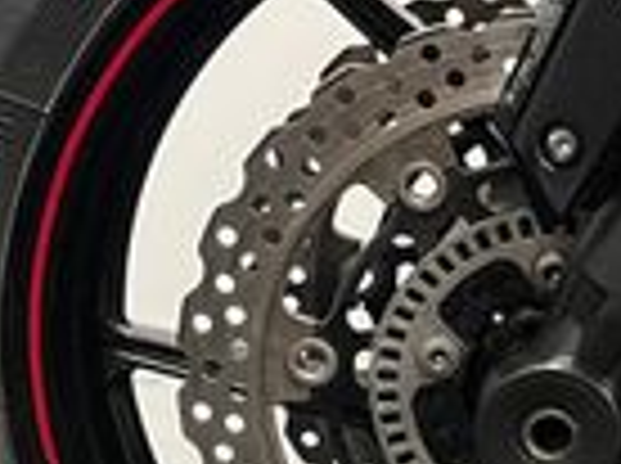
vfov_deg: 12.2
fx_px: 2167
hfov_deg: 15.9
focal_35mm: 121
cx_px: 644
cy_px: 279
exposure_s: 1/50
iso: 250
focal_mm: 5.1
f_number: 1.6
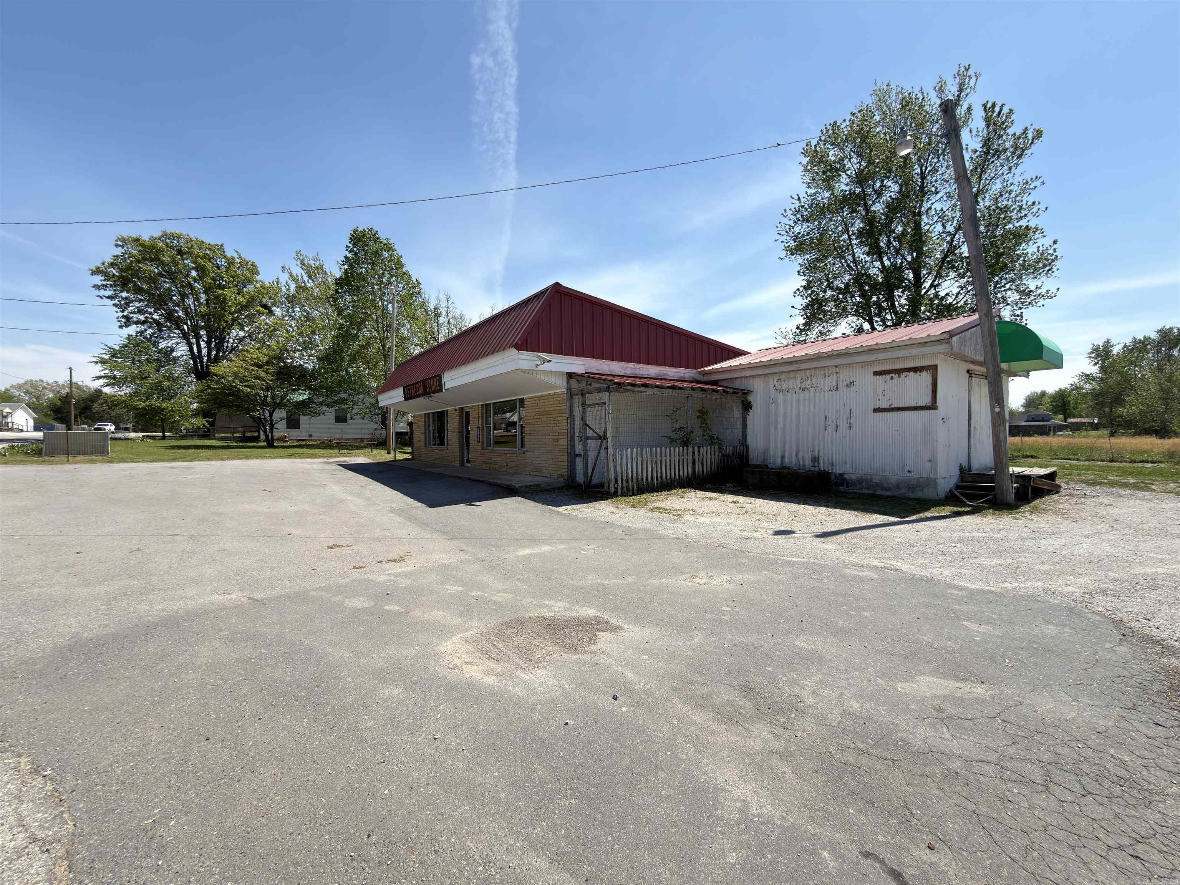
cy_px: 442
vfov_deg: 85.7
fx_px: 477
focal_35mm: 14
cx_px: 590
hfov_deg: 102.1
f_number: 2.2
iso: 16
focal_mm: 2.22
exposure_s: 1/710
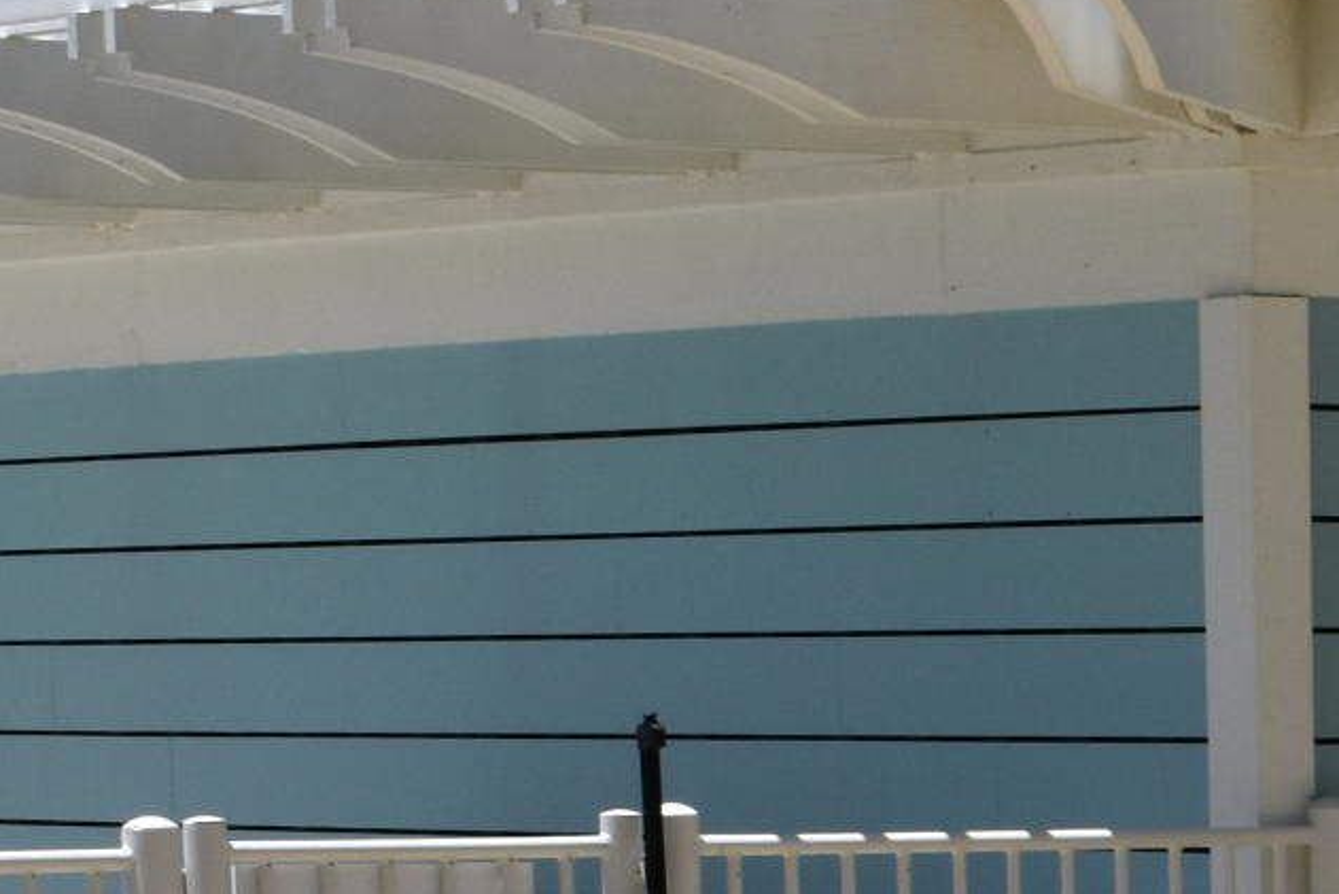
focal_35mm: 214
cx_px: 2706
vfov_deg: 6.2
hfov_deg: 9.0
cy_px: 2007
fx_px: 7961
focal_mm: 30
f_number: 11
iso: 200
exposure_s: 1/500
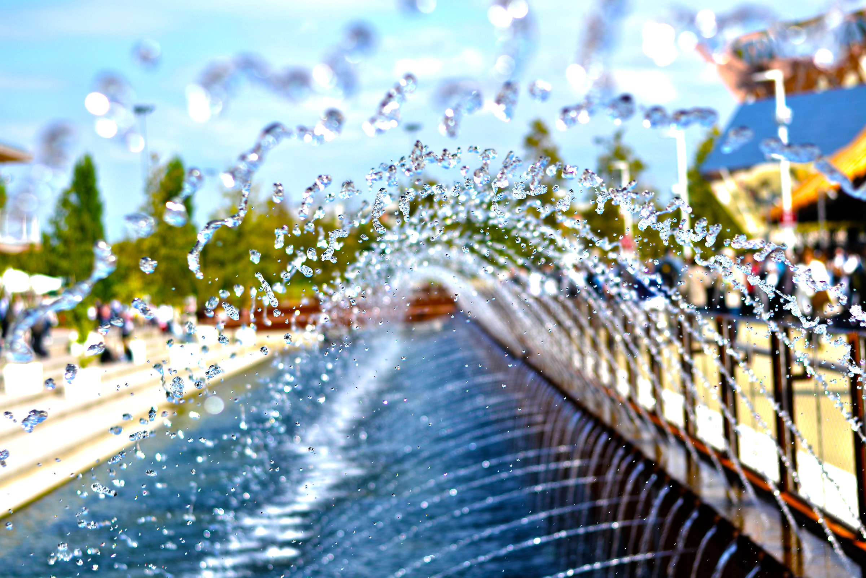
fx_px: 1804
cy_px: 289
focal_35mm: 75
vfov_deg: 18.2
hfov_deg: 27.0
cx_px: 433
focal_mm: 50
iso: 100
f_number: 2.5
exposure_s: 1/2500
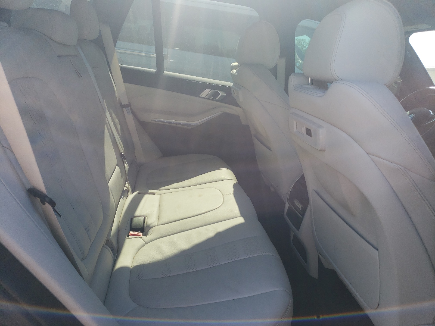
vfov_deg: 53.1
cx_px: 218
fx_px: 327
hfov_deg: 67.3
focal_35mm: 26
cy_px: 163
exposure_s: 1/588
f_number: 1.5
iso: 50
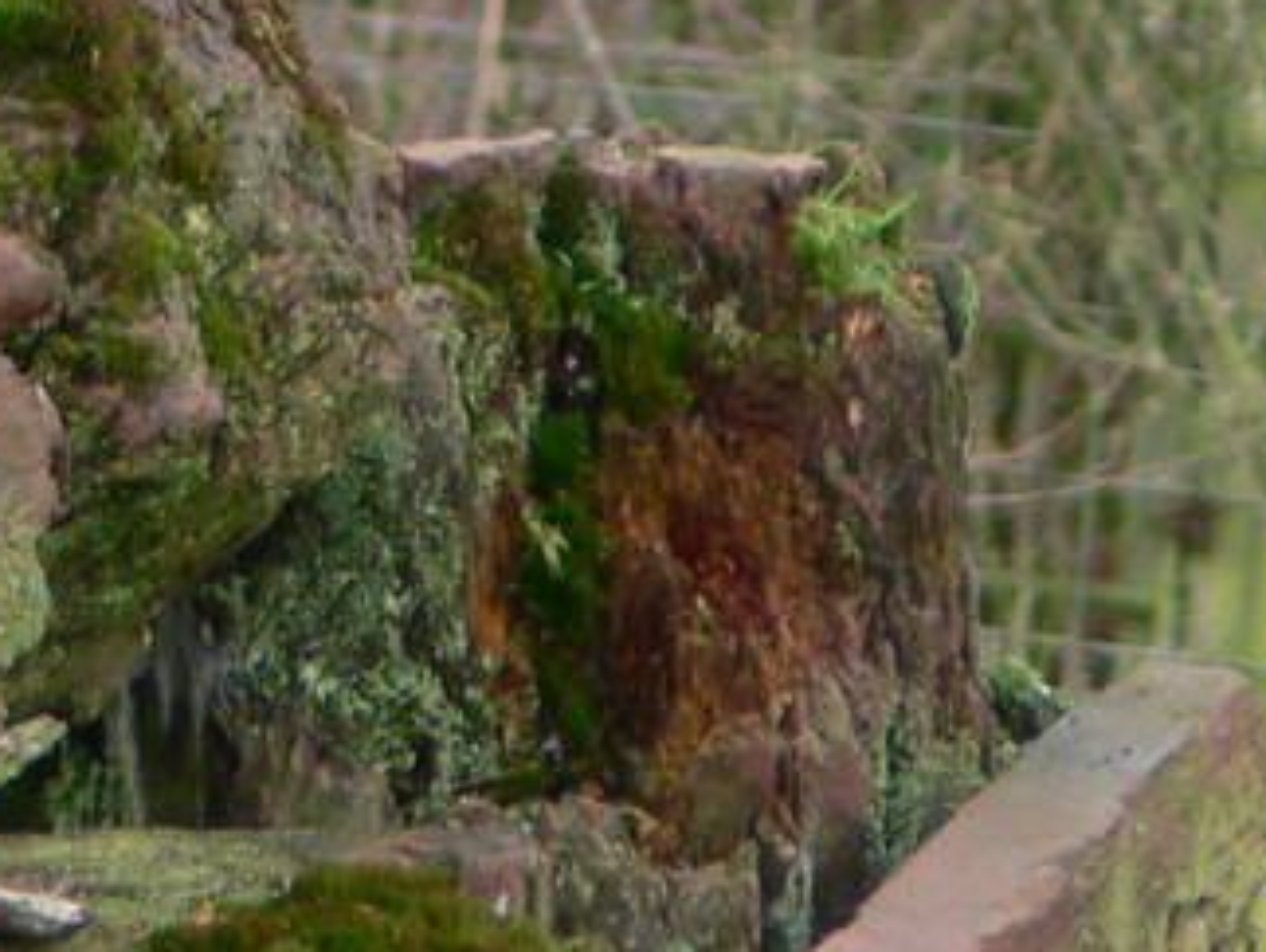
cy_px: -827
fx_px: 76083
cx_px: -1184
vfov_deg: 0.7
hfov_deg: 1.0
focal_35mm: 2078
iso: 80
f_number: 3.7
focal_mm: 88.8
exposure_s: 1/40
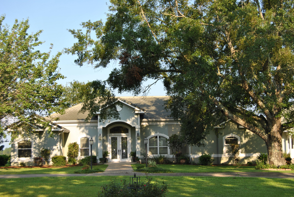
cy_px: 98
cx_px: 147
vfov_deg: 23.8
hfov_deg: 35.0
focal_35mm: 57
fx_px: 466
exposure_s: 1/200
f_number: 6.3
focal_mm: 38
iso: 100
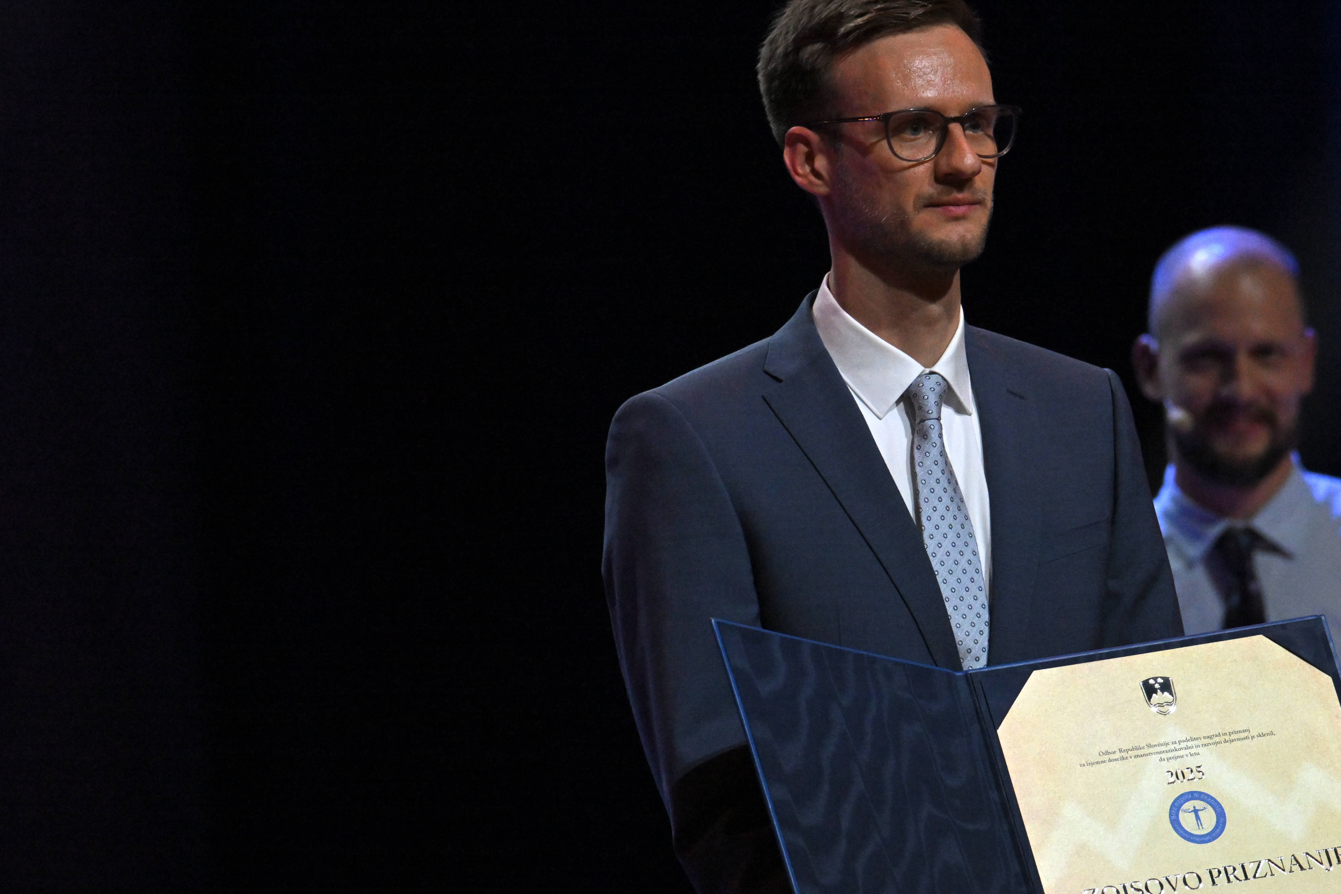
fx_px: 18959
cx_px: 911
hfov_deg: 4.1
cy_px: 550
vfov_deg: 2.7
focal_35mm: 509
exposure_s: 1/200
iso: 3200
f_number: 6.3
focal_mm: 350
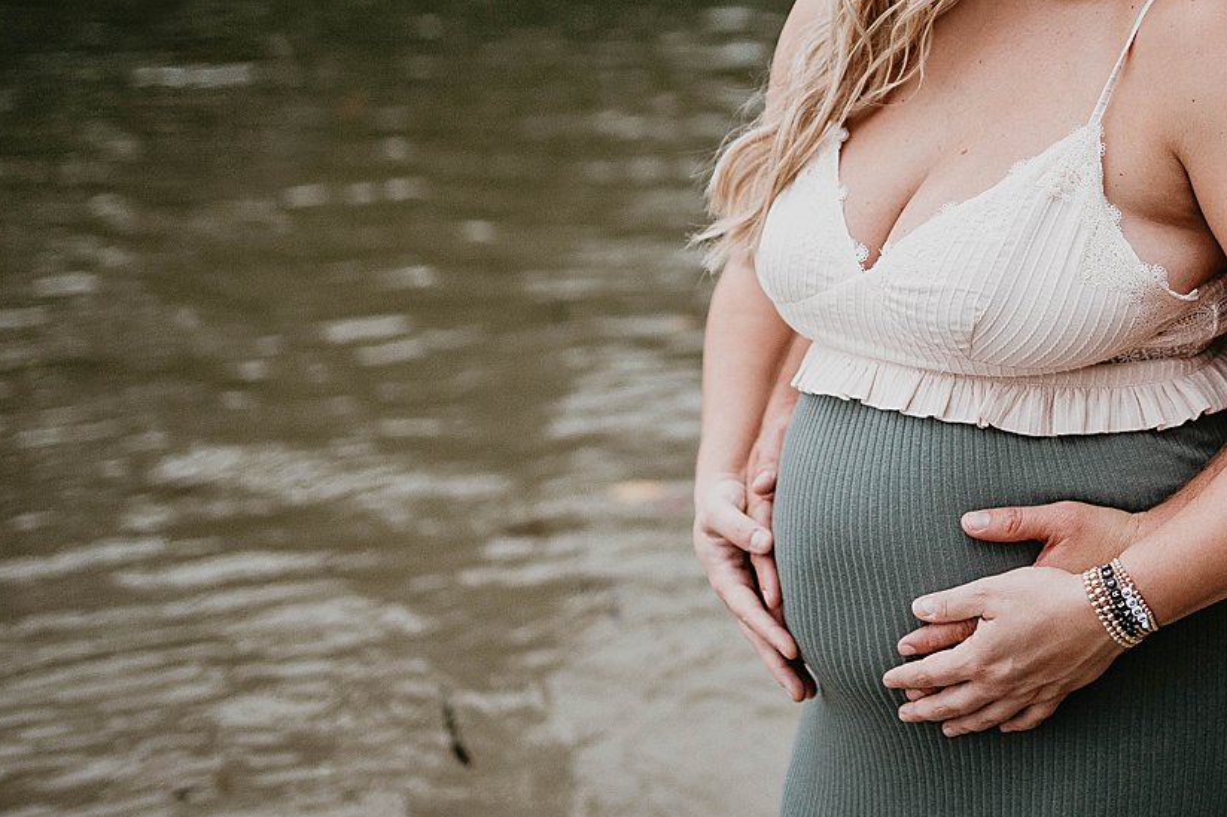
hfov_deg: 29.0
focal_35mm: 68
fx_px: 2317
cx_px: 987
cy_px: 92
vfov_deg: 19.7
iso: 800
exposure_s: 1/100
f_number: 1.4
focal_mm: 35
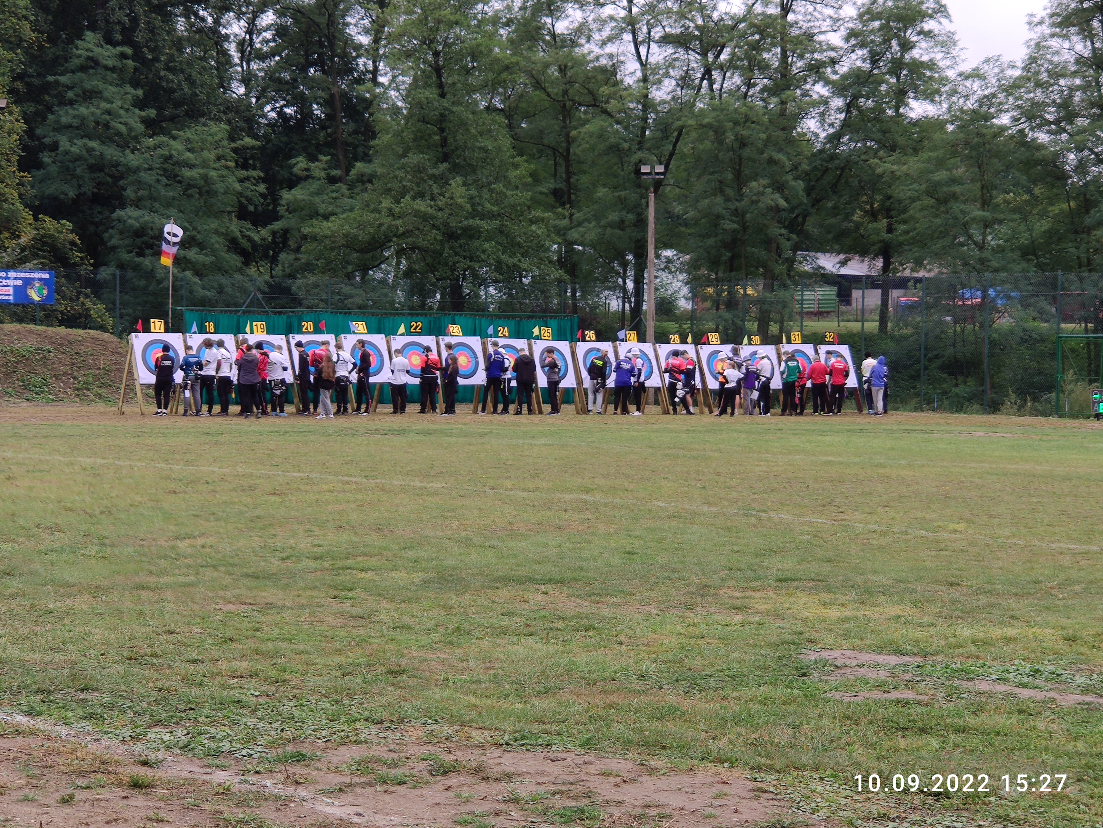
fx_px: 2485
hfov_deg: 25.0
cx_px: 552
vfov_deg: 18.9
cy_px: 414
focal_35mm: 78
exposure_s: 1/432
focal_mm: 6.22
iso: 100
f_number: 2.2
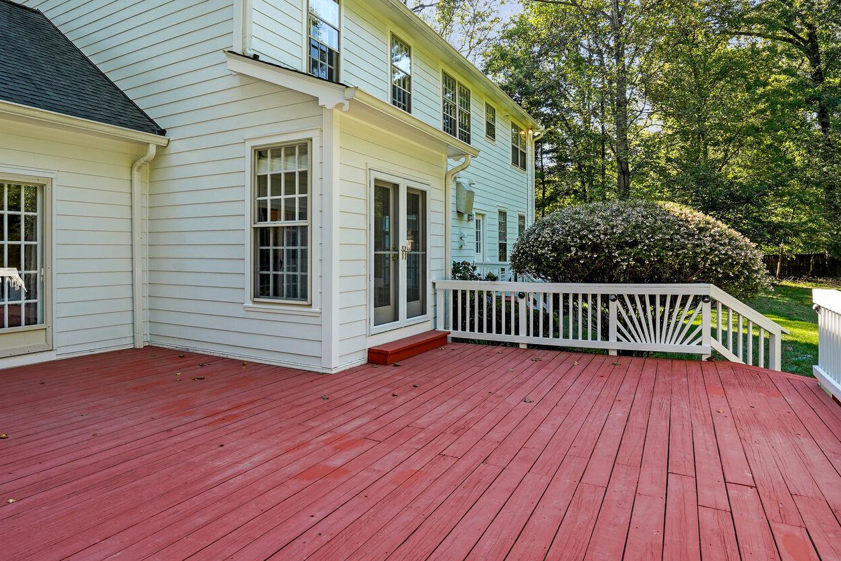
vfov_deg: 57.2
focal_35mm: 22
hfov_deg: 77.9
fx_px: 514
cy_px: 266
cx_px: 345
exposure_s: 1/40
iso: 100
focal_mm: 16
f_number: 8
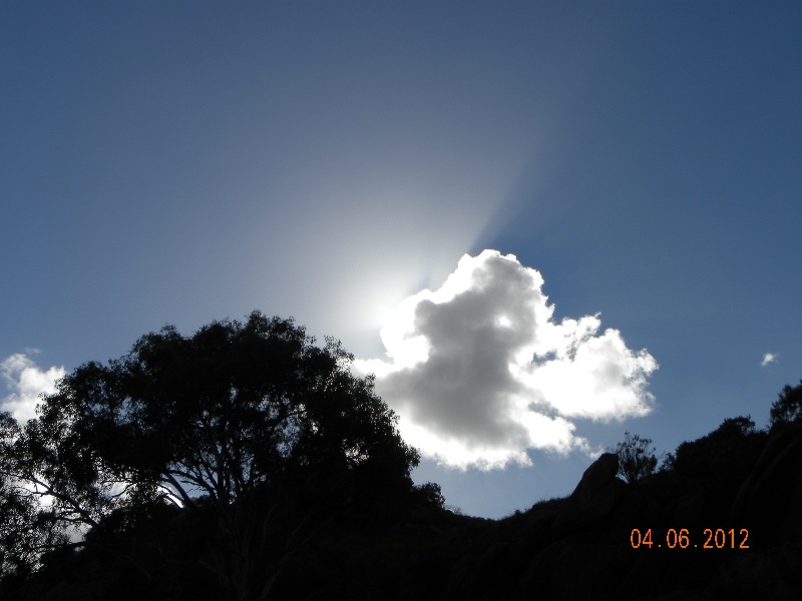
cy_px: 300
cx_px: 401
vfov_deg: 38.7
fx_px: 857
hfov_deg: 50.1
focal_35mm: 37
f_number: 8
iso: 64
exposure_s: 1/508
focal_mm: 6.6
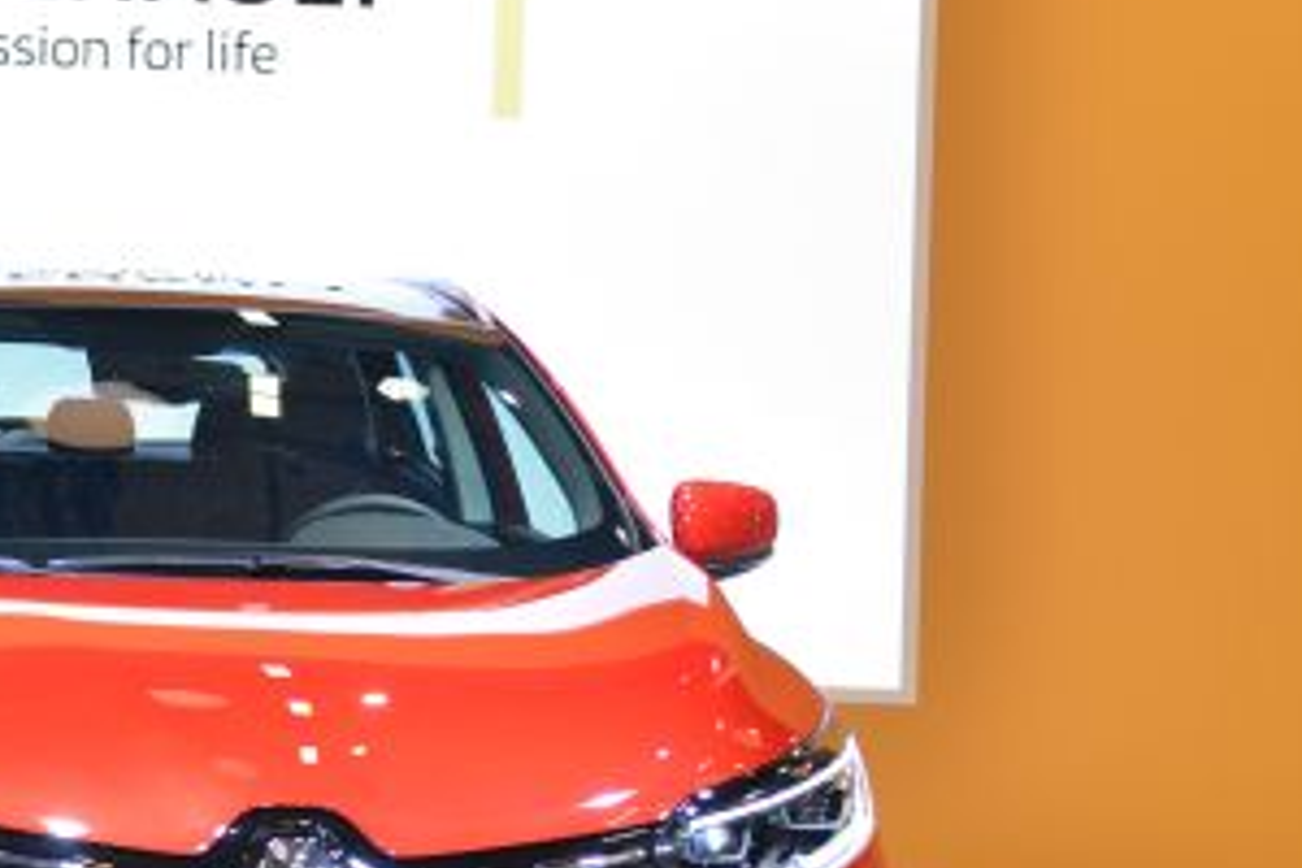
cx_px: 0
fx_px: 3291
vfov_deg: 15.0
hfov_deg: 21.6
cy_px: 525
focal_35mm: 91
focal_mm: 42
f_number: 2.8
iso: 320
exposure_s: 1/250
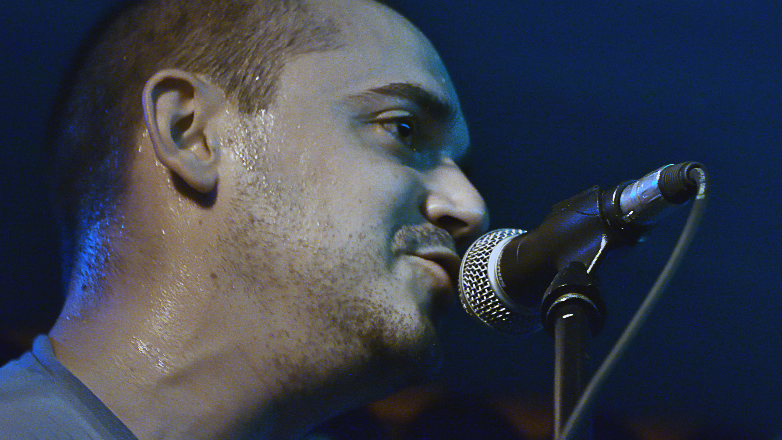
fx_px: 2779
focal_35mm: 134
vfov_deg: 9.1
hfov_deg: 16.0
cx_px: 371
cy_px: 226
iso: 3200
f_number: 5.6
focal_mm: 80
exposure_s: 1/30
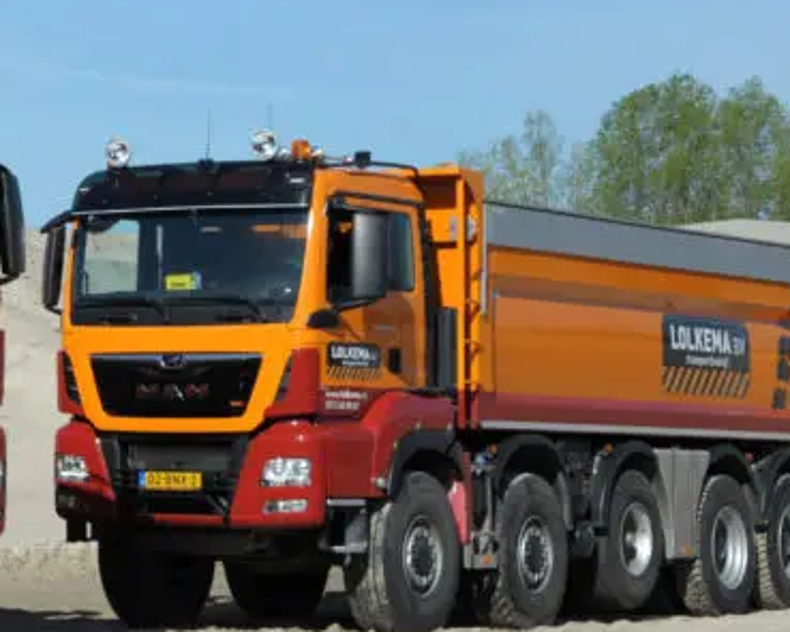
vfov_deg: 10.8
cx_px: -51
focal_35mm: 143
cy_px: 170
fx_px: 3343
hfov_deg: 13.2
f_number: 11
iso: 250
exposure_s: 1/500
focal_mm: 55
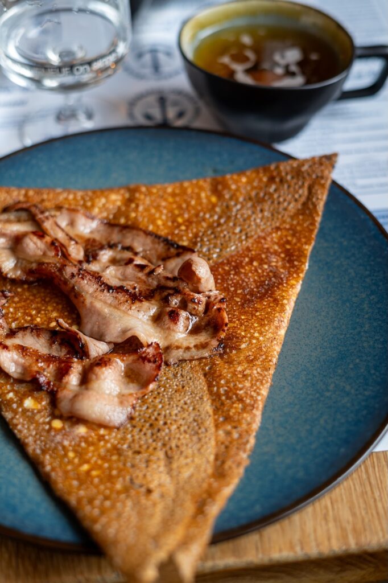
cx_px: 194
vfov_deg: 39.6
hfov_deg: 27.0
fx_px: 809
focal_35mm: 50
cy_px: 292
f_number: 2.8
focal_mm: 50
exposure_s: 1/50
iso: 250
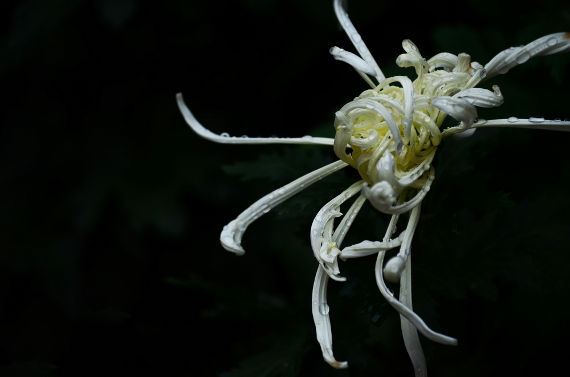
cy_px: 188
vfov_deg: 5.1
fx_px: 4265
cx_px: 285
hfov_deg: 7.6
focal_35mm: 270
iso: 800
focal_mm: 180
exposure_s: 1/800
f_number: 5
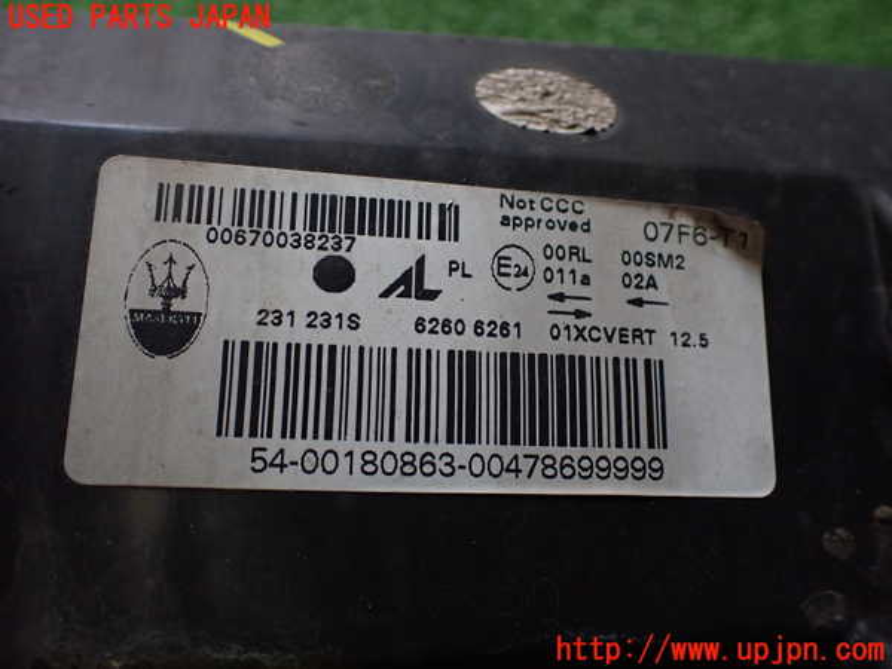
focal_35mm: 30
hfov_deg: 60.0
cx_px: 446
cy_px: 334
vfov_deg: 46.8
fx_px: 773
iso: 400
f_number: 2.3
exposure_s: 1/125
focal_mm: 5.4
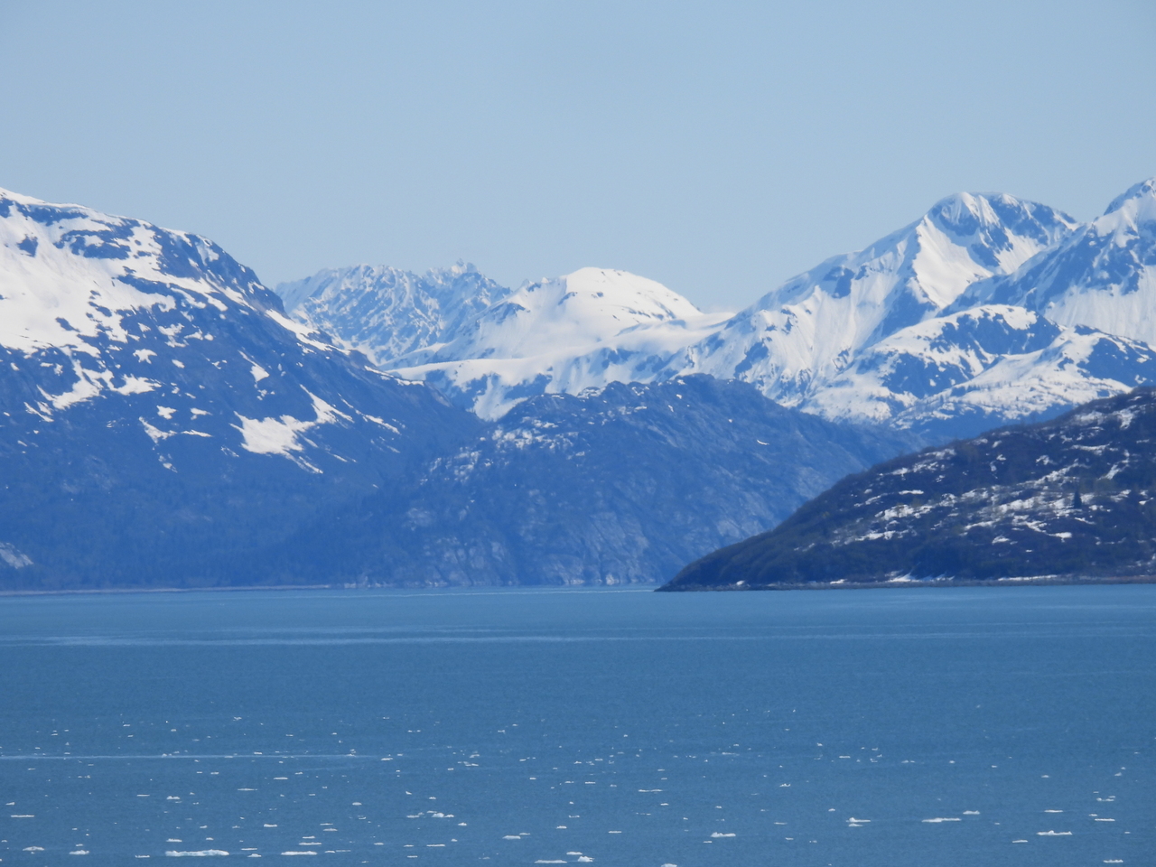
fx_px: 13358
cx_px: 578
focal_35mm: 400
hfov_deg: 5.0
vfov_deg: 3.7
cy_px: 434
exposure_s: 1/1250
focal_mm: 71.4
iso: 100
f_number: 5
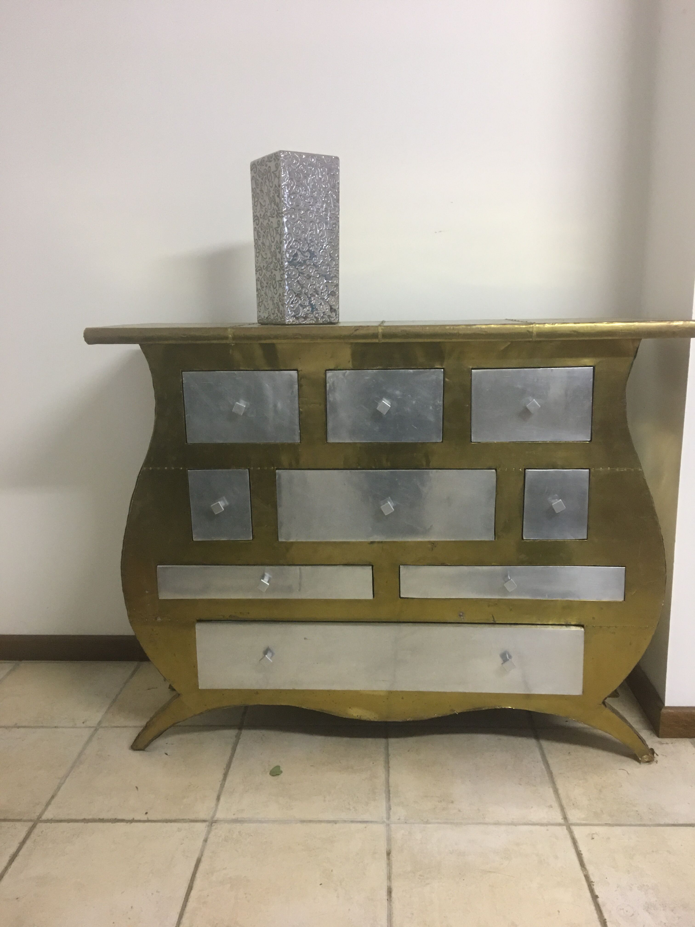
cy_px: 464
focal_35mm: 29
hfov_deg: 48.2
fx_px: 776
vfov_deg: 61.7
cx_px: 348
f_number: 2.2
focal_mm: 4.15
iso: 100
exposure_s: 1/17
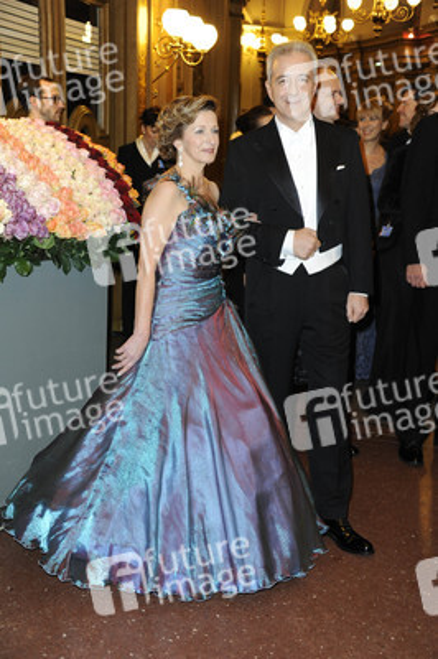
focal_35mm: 52
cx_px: 219
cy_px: 330
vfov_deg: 38.2
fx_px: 951
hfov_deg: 25.9
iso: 2500
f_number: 5.6
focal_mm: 52
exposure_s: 1/50
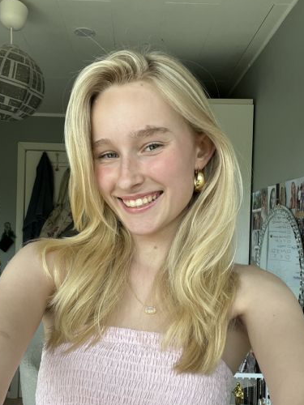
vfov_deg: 51.2
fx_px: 422
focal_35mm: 36
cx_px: 131
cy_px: 232
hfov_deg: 39.6
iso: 40
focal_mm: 2.71
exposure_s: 1/121
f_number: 2.2
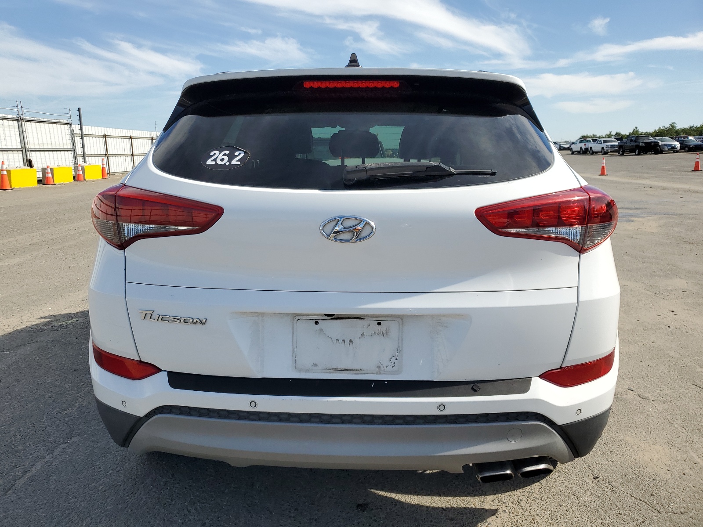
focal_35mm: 26
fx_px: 528
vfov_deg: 53.1
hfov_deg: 67.3
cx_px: 352
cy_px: 264
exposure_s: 1/3333
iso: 50
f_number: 1.5
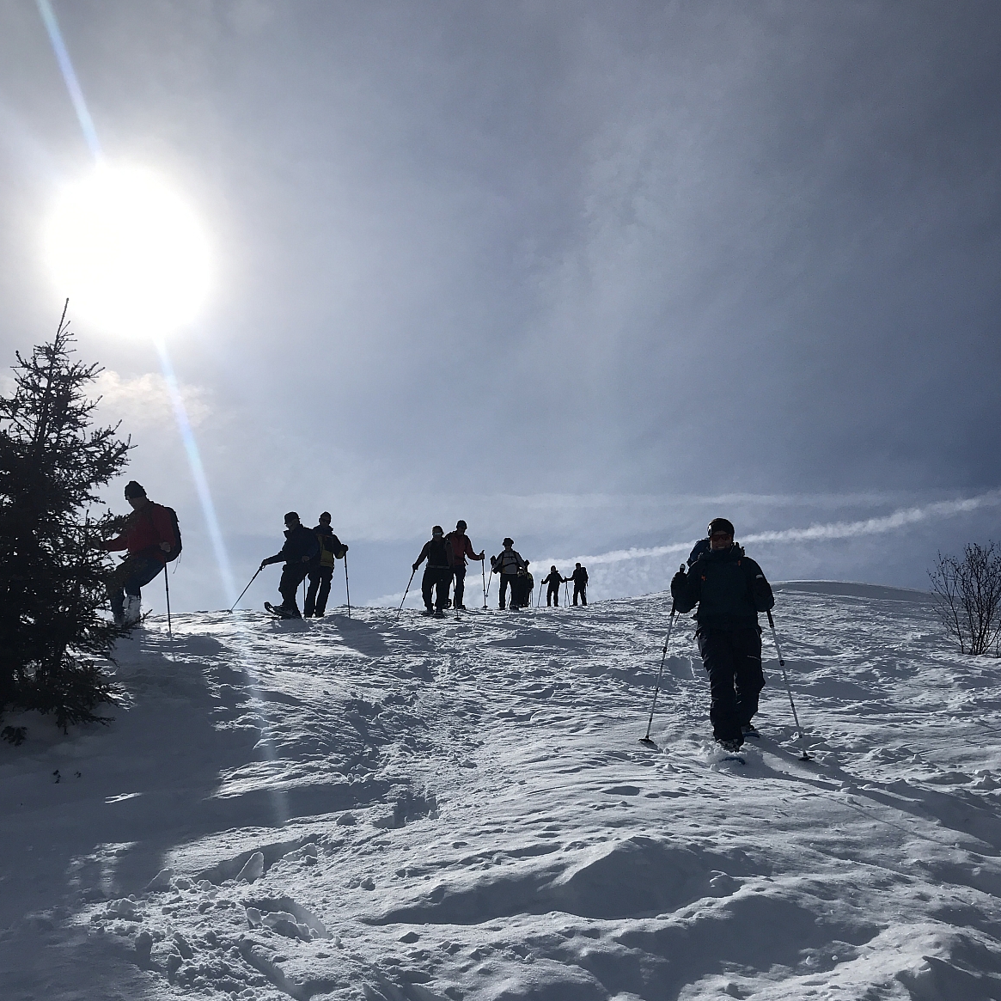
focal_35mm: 34
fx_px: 1112
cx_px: 496
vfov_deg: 47.7
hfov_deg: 48.4
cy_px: 663
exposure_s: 1/13699
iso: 20
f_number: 1.8
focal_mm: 3.99
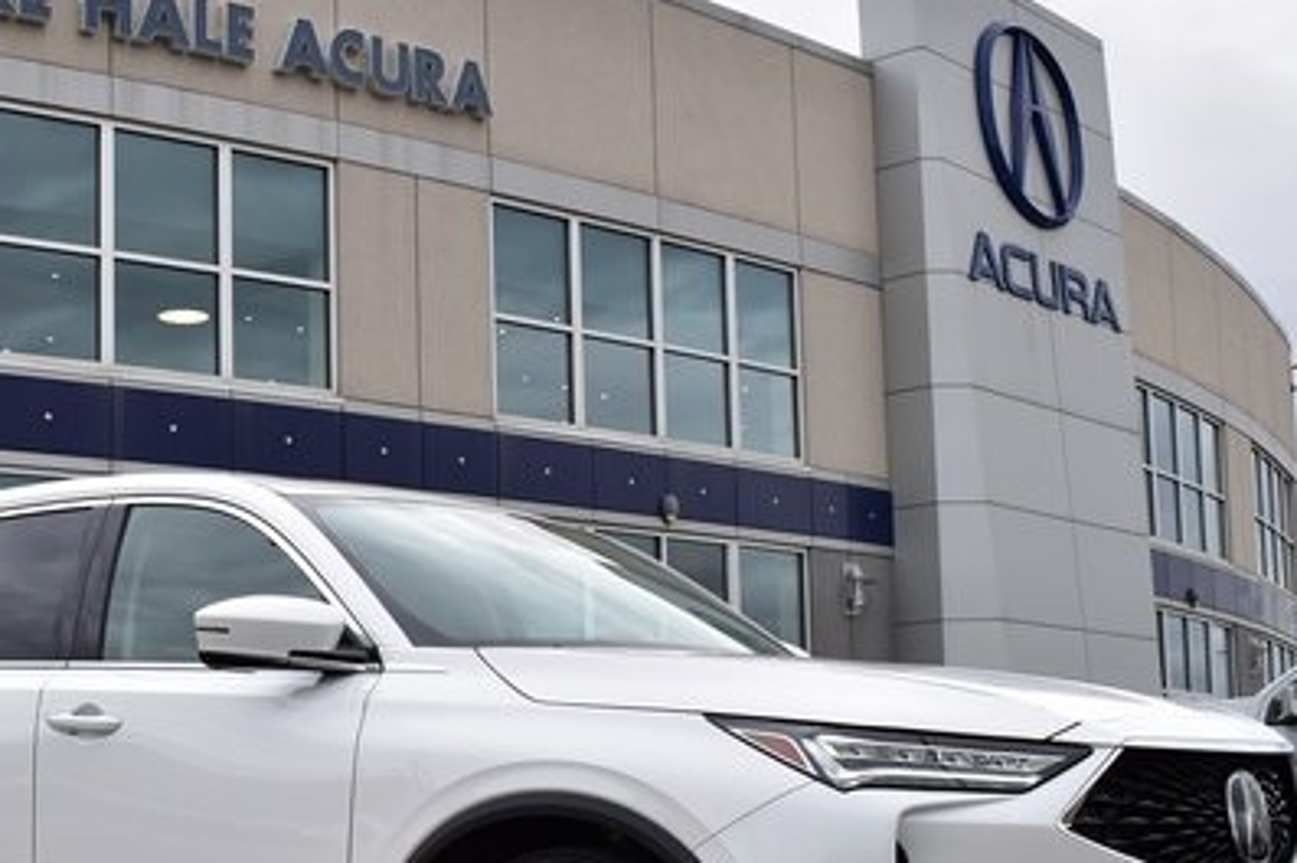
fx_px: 2268
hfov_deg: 31.7
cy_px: 582
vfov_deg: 21.4
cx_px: 444
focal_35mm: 63
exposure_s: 1/125
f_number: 5.6
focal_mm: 26
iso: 100
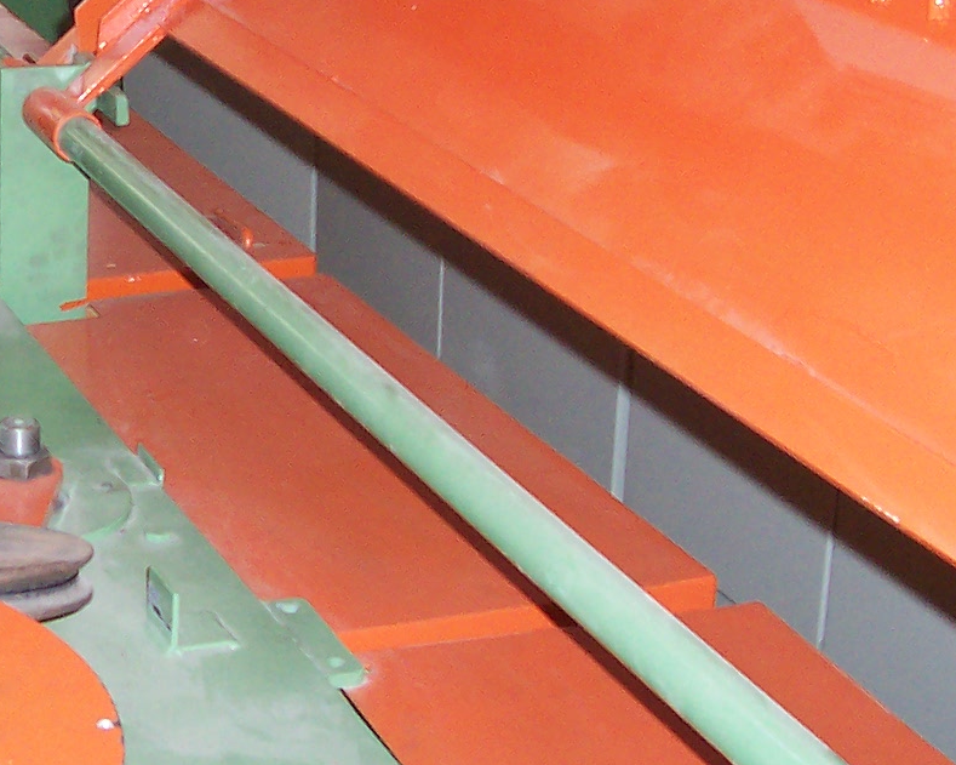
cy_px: 256
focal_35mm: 93
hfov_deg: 19.8
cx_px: -63
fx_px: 2631
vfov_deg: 16.5
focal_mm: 5.6
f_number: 2.8
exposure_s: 1/60
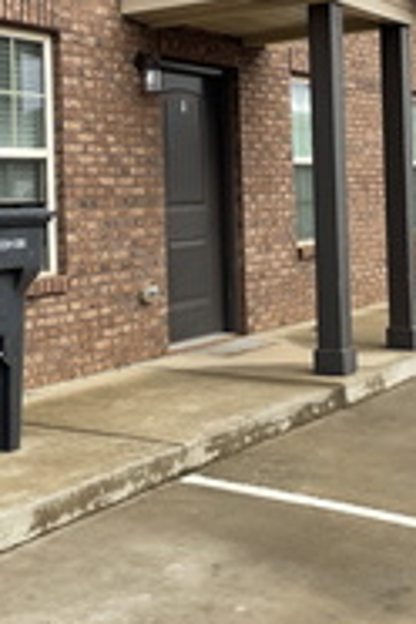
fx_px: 1005
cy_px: 158
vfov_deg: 33.8
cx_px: 238
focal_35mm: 58
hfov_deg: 23.4
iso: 32
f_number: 1.6
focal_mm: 4.2
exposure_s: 1/1511
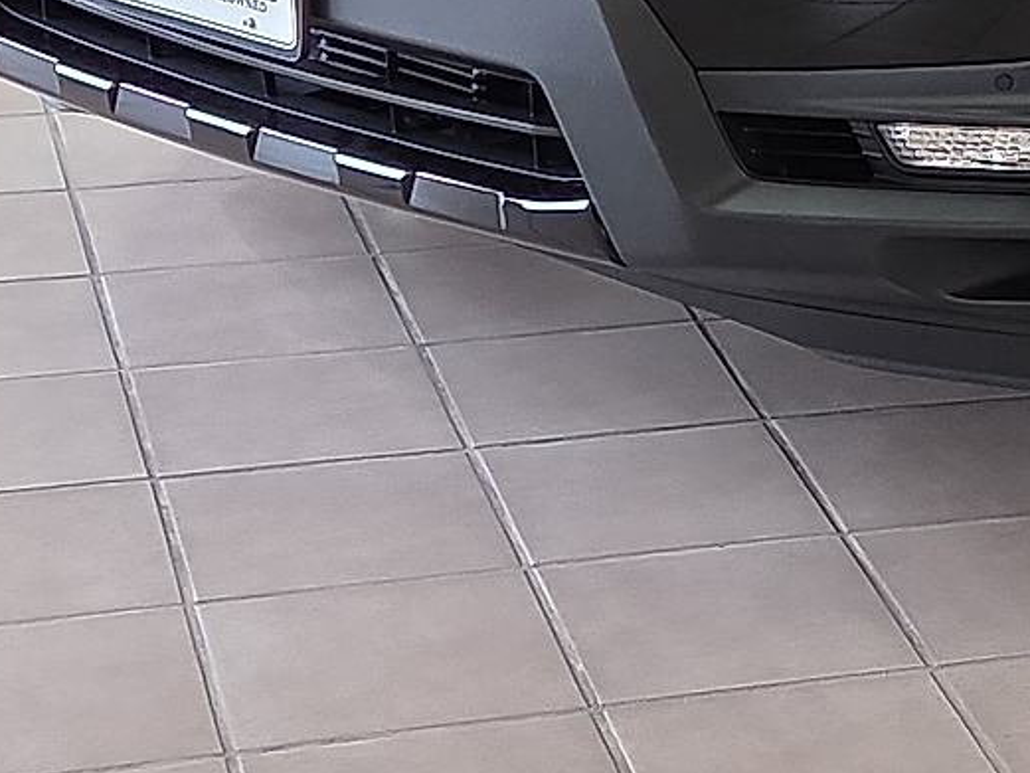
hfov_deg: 14.7
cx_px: 1301
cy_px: -314
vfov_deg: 11.1
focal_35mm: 129
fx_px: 3839
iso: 44
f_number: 1.8
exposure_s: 1/59.2
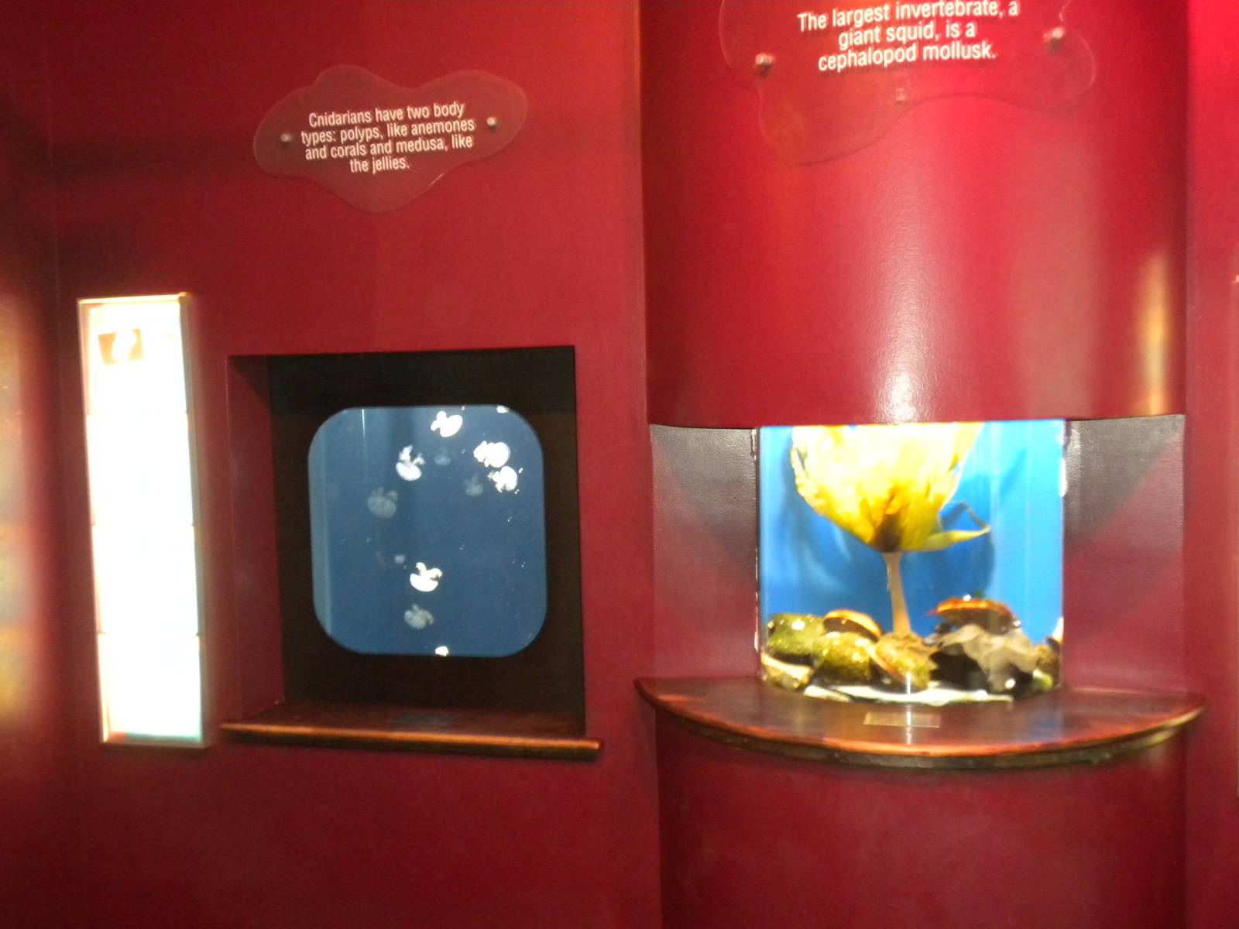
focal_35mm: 37
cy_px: 464
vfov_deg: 38.7
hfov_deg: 50.1
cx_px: 620
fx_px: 1324
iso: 400
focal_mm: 6.6
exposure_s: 1/4.4
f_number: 3.5
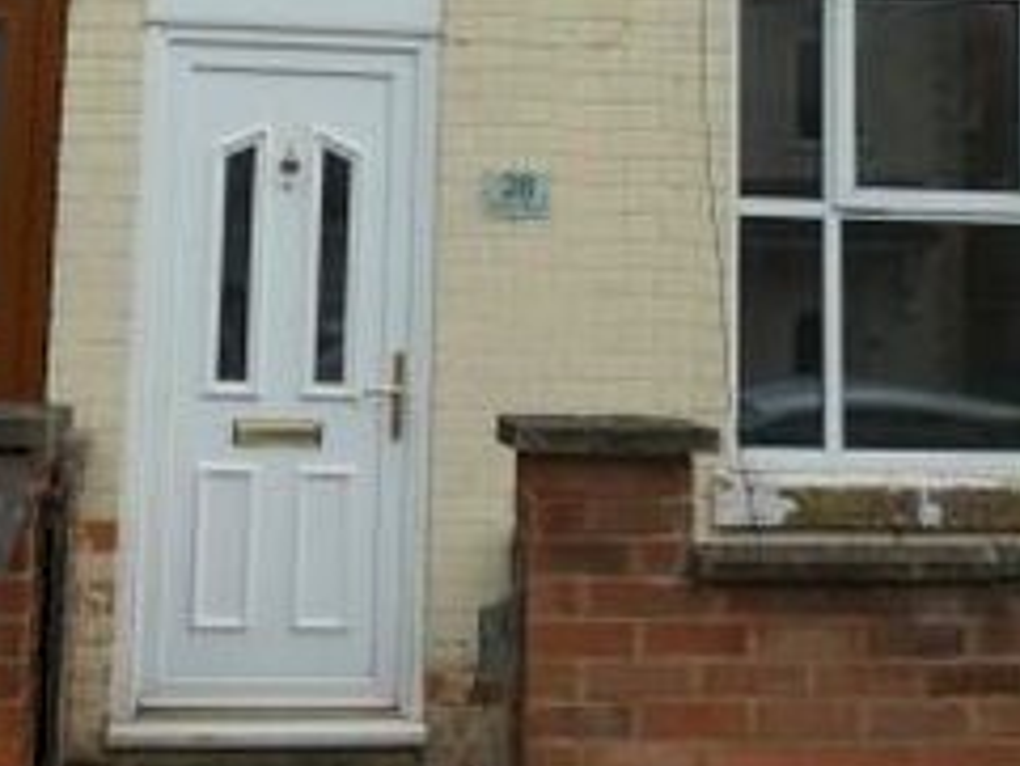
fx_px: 1710
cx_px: 474
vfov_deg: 24.4
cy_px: 49
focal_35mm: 58
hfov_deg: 33.2
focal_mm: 3.6
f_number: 2.8
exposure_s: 1/500
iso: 80
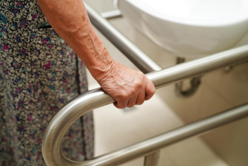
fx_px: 345
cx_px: 124
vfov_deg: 27.0
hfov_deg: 39.6
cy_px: 83
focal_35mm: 50
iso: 100
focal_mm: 50
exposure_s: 1/60
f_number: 2.8
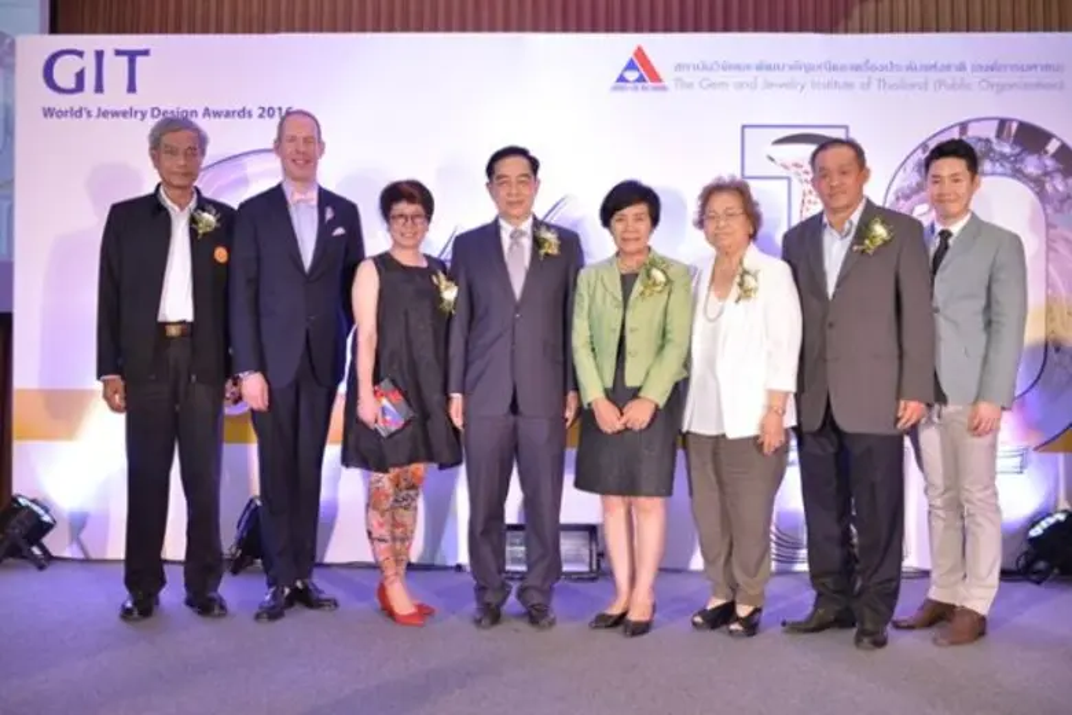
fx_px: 1131
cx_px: 536
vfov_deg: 35.1
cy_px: 358
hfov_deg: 50.7
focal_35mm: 38
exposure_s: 1/125
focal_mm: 38
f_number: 4
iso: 1600
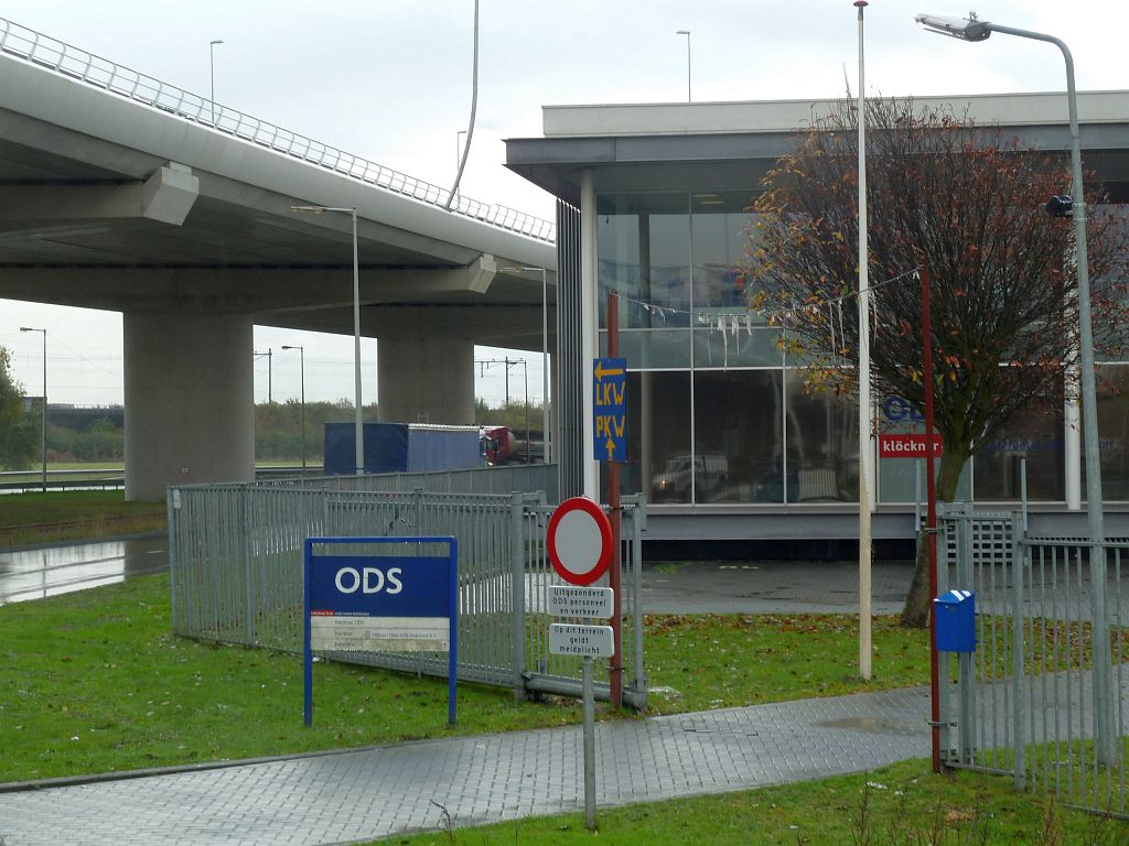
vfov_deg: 17.8
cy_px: 423
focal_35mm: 83
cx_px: 564
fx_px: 2707
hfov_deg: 23.6
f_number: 4.2
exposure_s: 1/40
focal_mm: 13.7
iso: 80
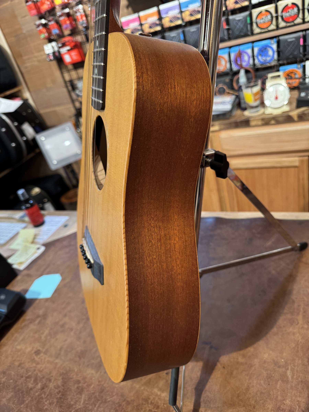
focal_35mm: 24
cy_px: 206
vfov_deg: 71.6
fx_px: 286
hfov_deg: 56.8
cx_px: 154
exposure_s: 1/60
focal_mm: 6.76
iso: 400
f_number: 1.78
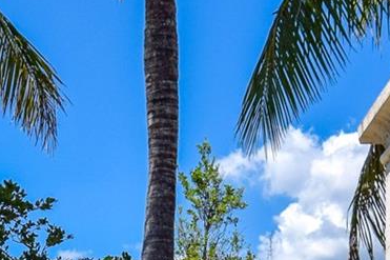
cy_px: 320
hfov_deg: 23.9
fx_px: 911
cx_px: 95
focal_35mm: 84
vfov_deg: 15.6
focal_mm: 13
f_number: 7.1
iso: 320
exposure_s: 1/1000
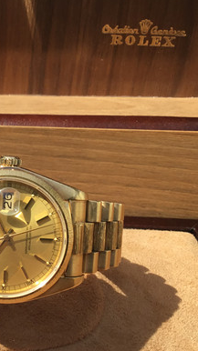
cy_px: 176
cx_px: -6
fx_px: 523
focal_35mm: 56
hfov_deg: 20.6
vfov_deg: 37.2
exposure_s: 1/1087
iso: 25
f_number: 2.4
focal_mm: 3.3
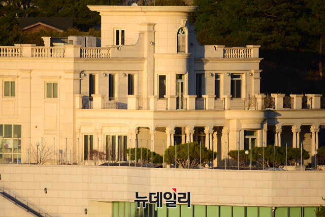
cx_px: 162
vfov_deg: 1.7
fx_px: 7223
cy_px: 108
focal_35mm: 800
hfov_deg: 2.6
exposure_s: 1/640
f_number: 6.3
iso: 200
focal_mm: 800
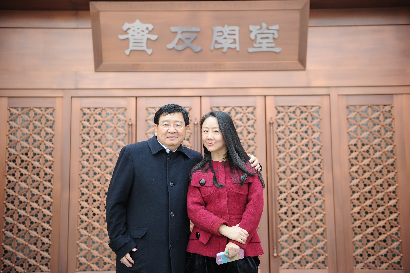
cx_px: 205
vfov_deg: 28.0
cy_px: 136
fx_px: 546
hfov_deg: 41.1
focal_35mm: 48
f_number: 2.8
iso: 500
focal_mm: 48
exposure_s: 1/160
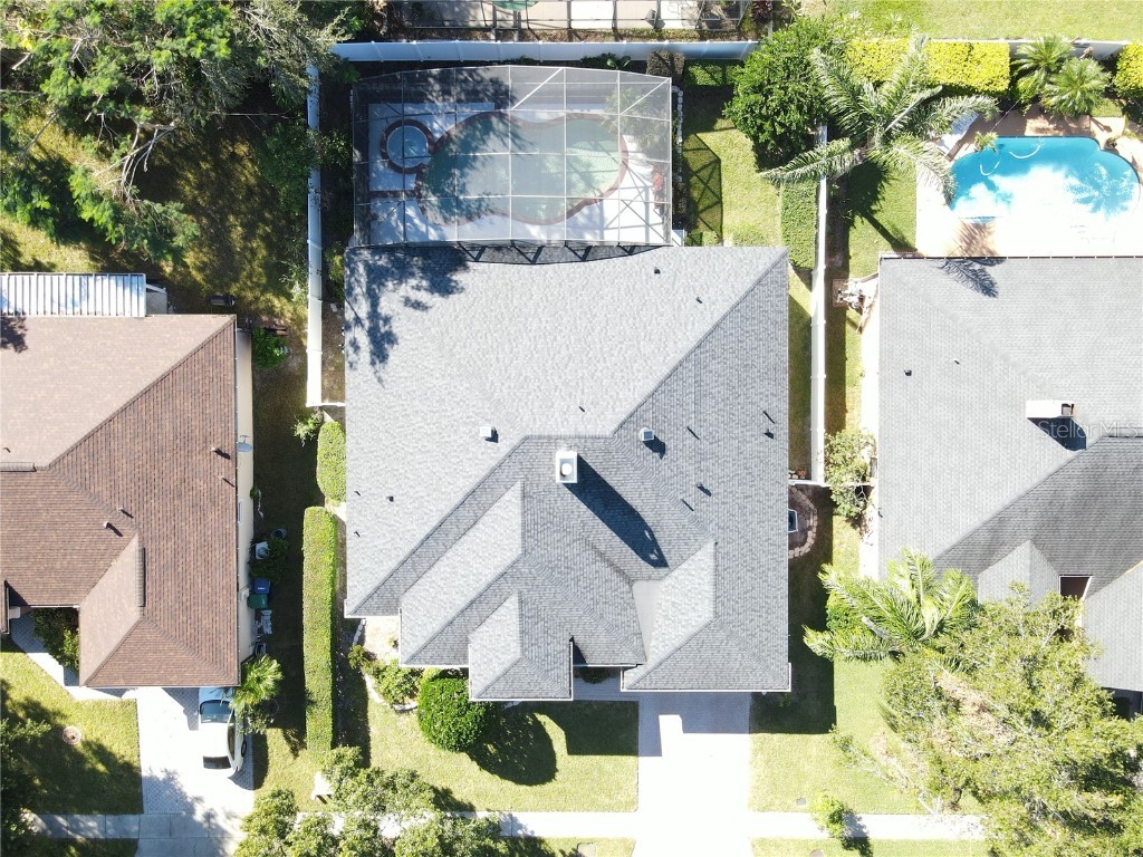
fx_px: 792
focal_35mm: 24
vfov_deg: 56.8
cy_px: 428
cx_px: 572
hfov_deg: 71.6
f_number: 2.8
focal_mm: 4.5
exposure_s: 1/100
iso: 100
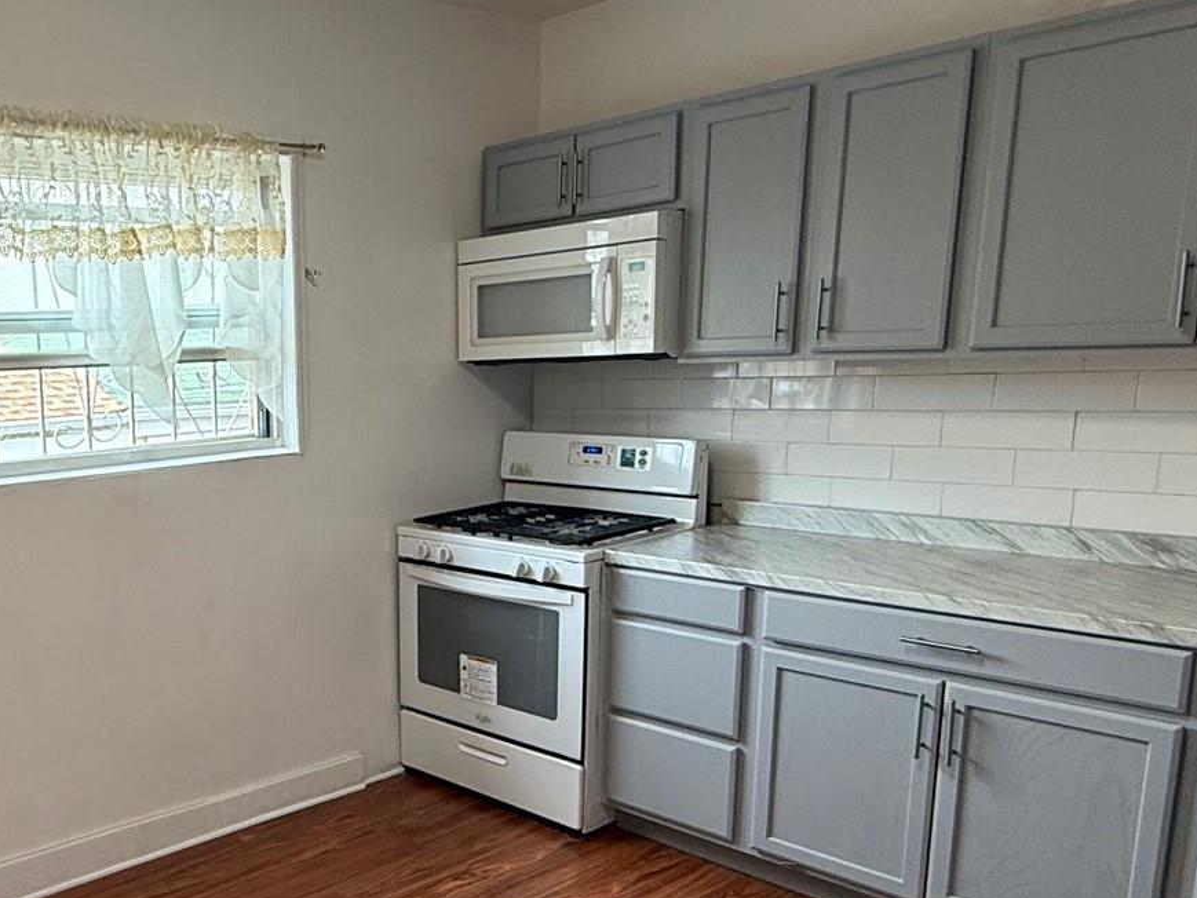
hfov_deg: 50.5
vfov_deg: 42.5
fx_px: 1141
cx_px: 171
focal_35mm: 33
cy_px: 584
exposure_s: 1/120
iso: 125
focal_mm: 2.22
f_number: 2.2
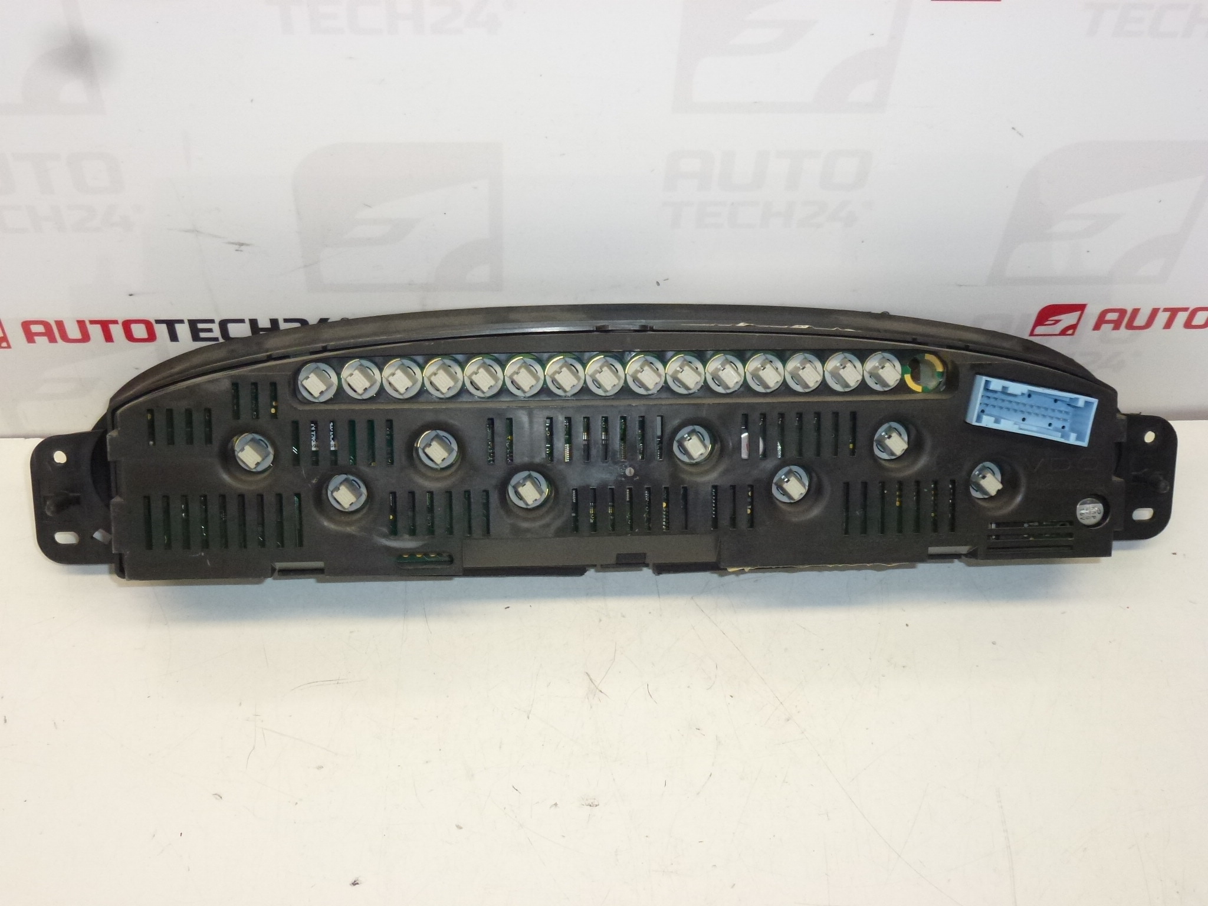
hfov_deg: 45.8
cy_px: 453
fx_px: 1431
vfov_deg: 35.1
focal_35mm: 41
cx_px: 604
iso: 400
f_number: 3.9
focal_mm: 7.4
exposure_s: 1/200
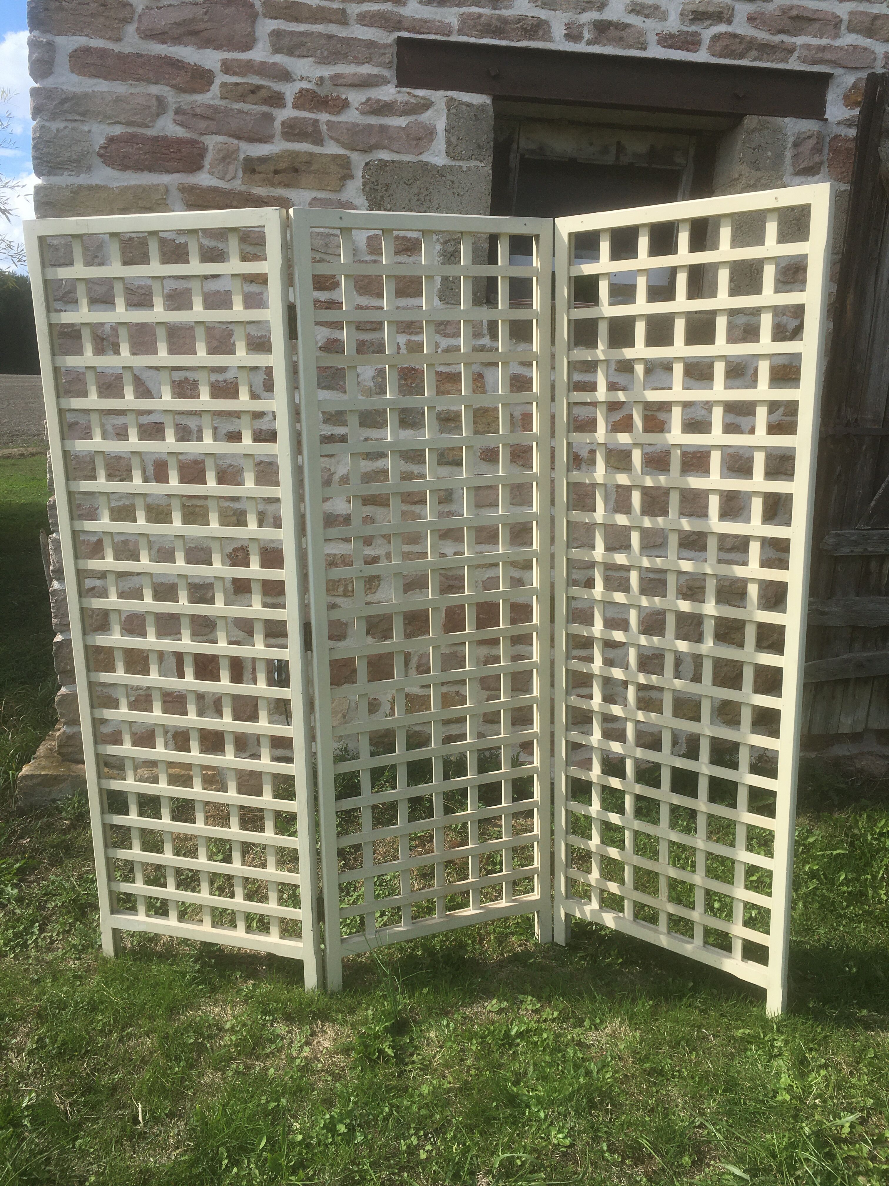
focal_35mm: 29
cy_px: 593
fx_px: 993
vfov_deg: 61.7
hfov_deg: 48.2
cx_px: 444
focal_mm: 4.15
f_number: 2.2
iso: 25
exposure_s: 1/1012
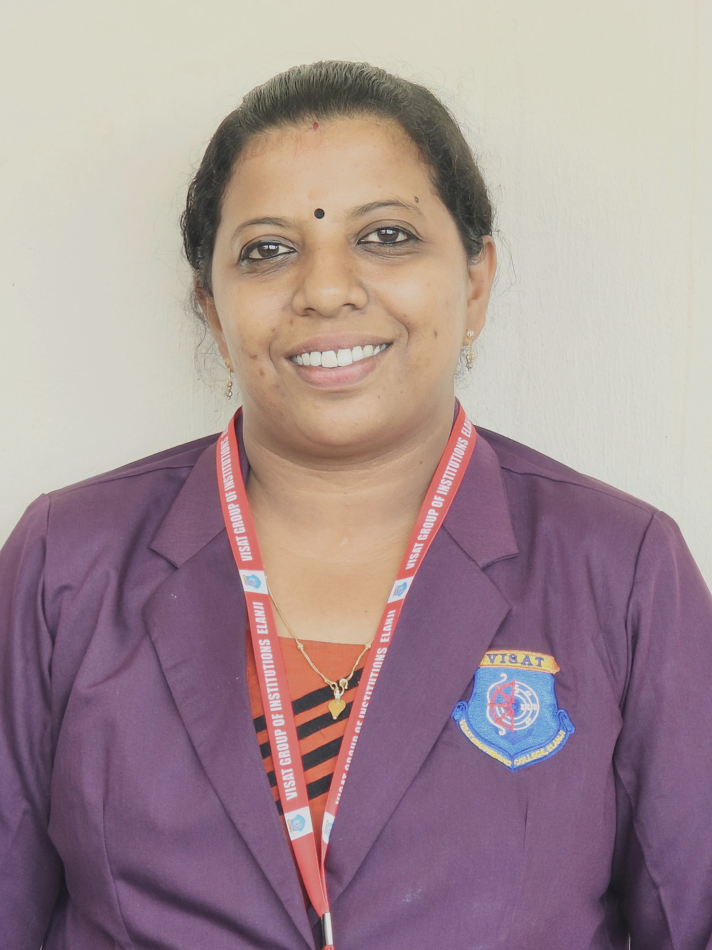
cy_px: 475
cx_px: 356
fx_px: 4361
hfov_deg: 9.3
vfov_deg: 12.4
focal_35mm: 159
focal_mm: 13.3
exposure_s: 1/100
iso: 134
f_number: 2.55
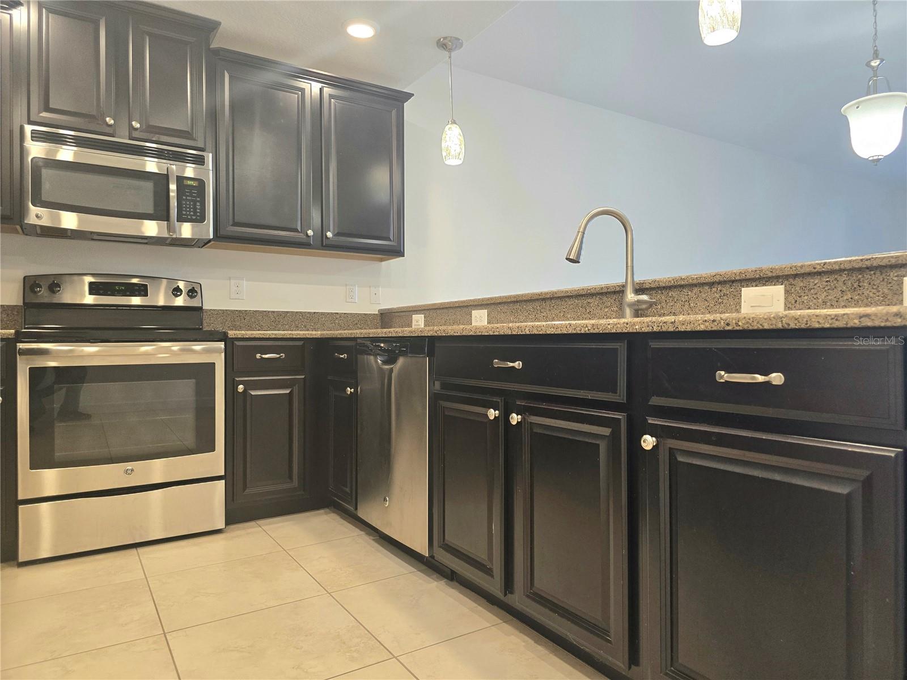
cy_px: 340
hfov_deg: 73.9
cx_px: 454
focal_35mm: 23
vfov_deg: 58.9
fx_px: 603
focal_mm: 6.3
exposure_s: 1/120
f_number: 1.7
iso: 250
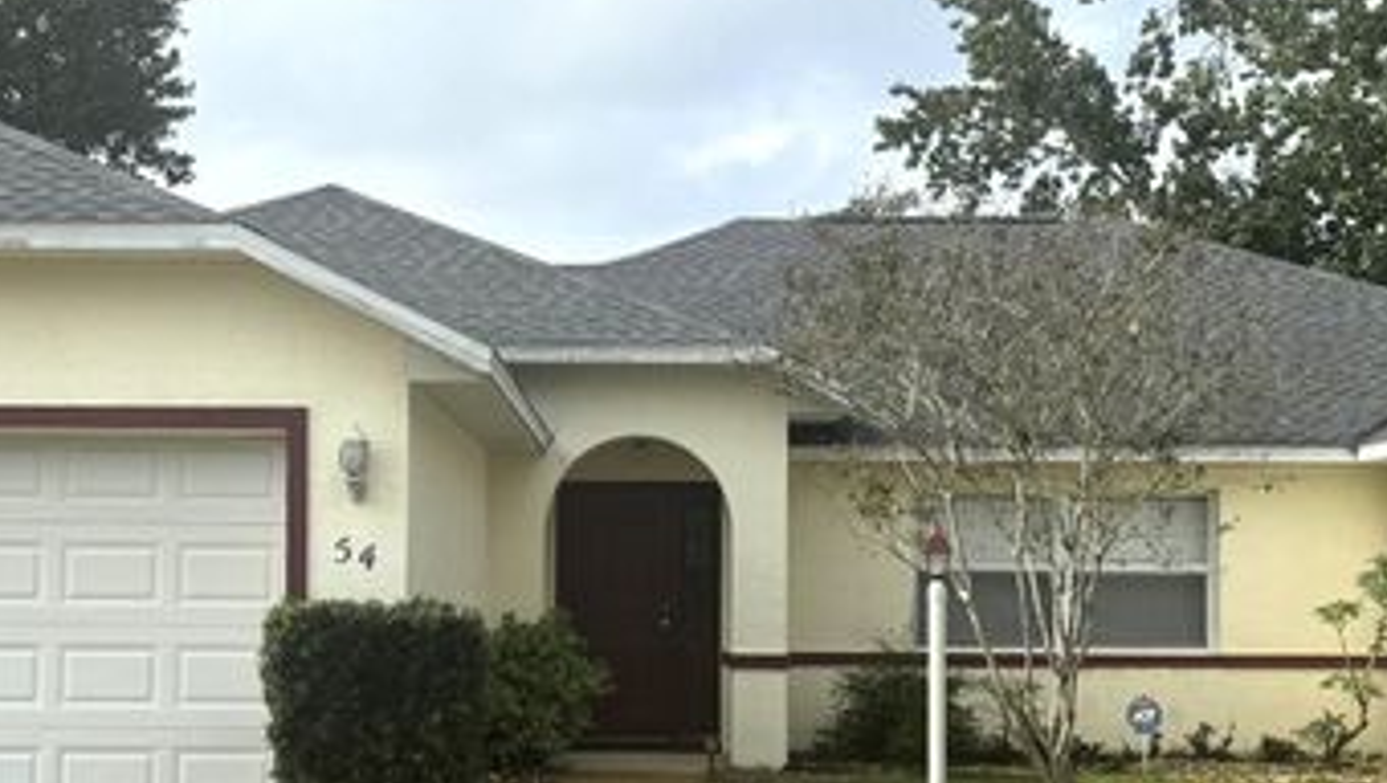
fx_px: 2356
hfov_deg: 32.8
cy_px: 508
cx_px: 661
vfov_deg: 18.8
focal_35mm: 64
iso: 80
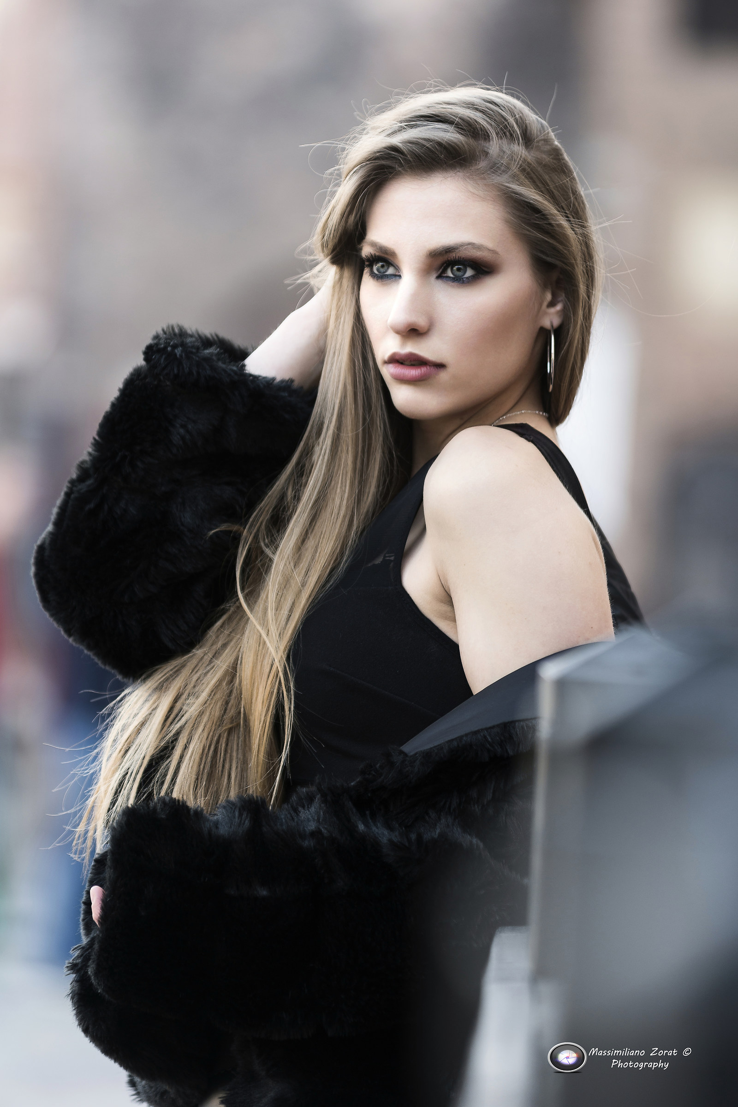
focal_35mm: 262
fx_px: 8071
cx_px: 369
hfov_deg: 5.2
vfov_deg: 7.8
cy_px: 554
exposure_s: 1/160
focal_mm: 175
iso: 100
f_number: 2.8
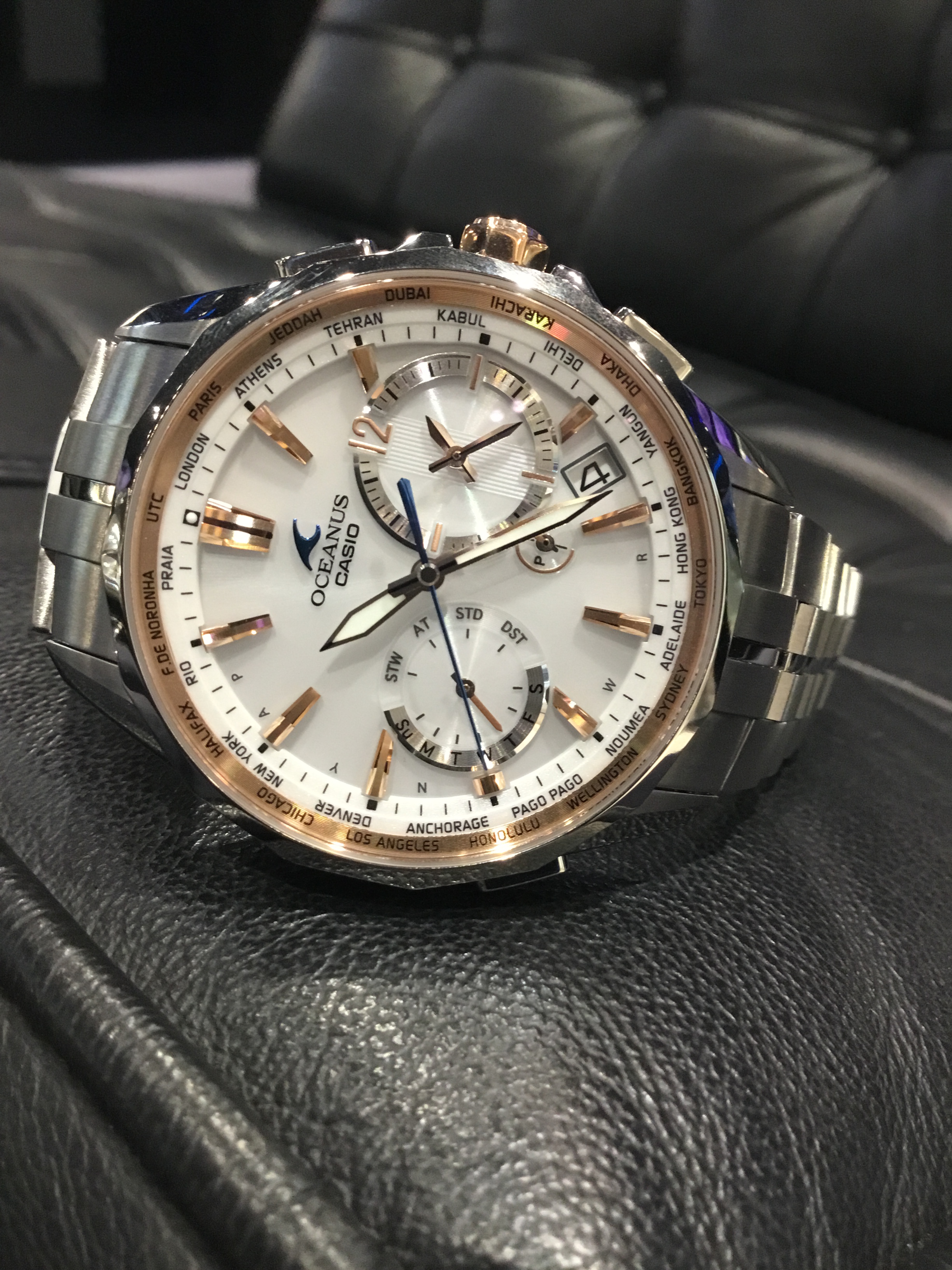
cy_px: 635
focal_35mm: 31
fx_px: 1137
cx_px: 476
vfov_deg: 58.4
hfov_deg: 45.4
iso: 125
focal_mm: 3.3
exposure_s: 1/30
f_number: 2.4
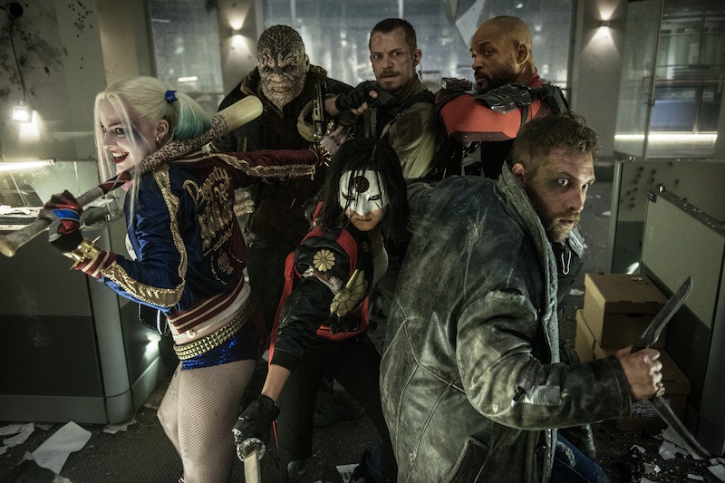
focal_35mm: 32
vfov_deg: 41.1
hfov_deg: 58.7
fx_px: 644
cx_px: 362
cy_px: 242
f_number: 2.8
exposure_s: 1/160
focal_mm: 32
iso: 1600
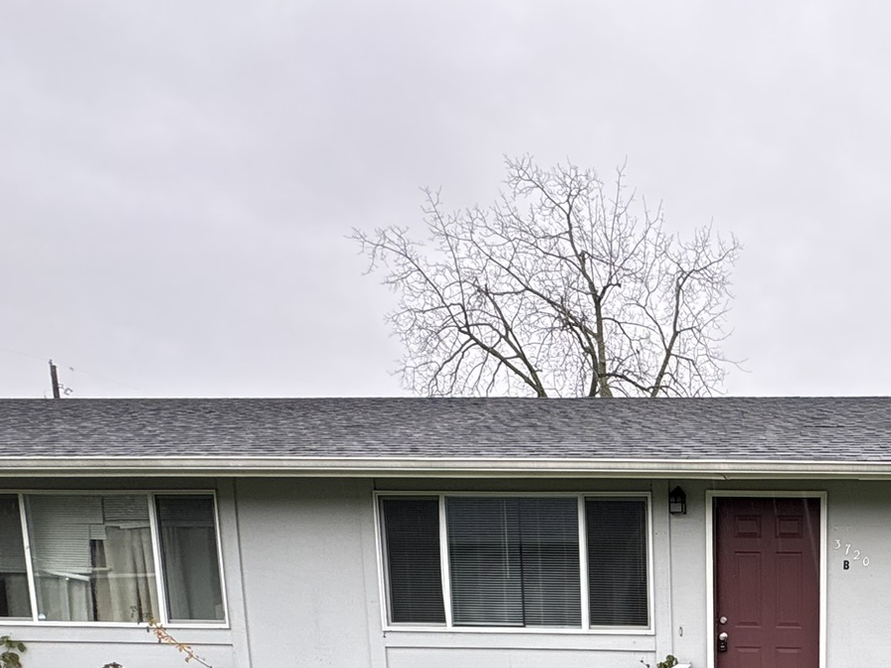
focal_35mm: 32
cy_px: 714
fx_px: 824
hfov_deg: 48.6
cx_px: 853
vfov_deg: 37.7
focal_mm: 2.22
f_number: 2.2
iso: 100
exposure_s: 1/99
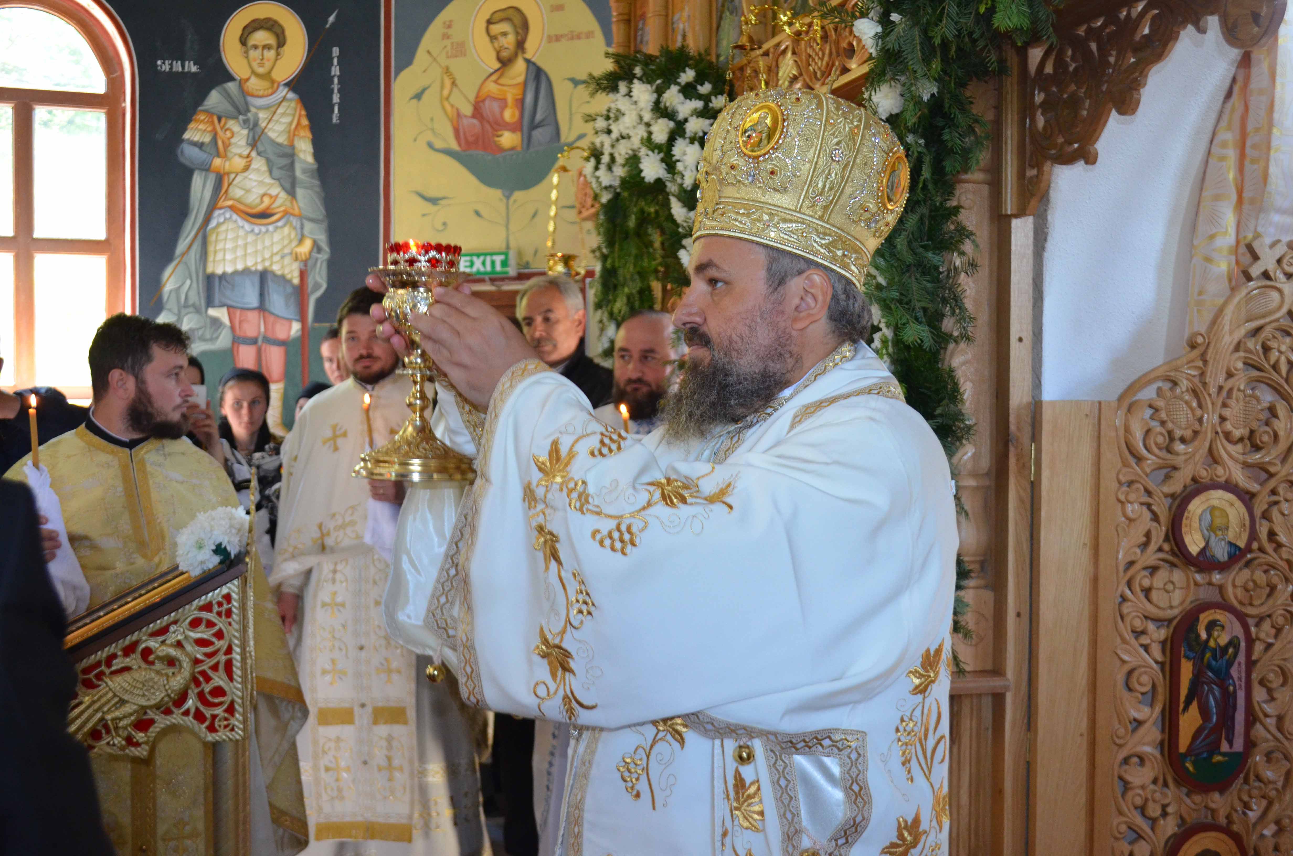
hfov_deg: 45.0
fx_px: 1559
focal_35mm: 44
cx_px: 646
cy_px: 428
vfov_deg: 30.7
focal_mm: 29
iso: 1400
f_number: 4.5
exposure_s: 1/60
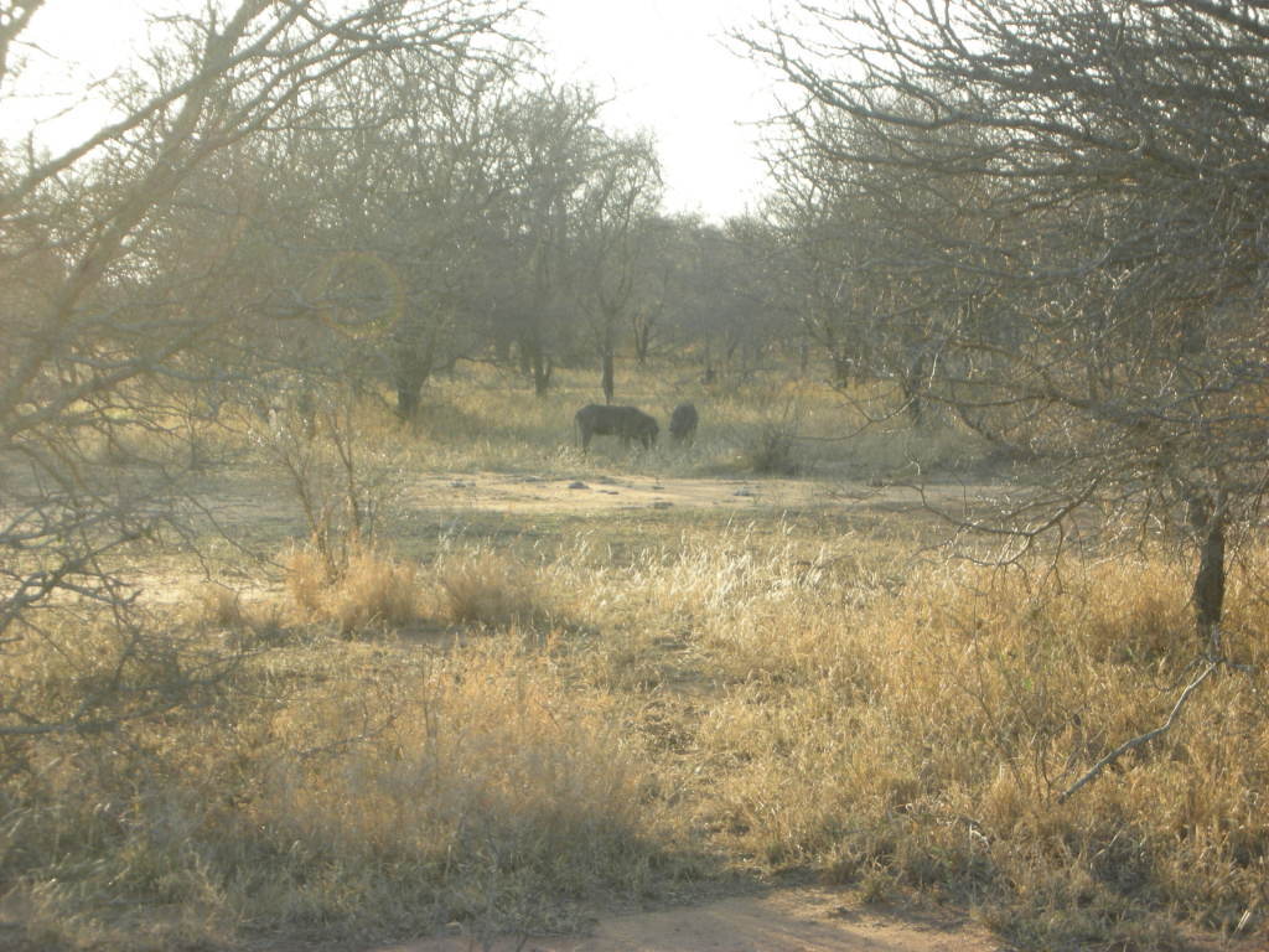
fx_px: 3849
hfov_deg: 18.7
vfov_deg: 14.1
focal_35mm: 105
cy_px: 476
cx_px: 634
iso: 66
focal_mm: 17.4
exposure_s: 1/60.6
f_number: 5.4
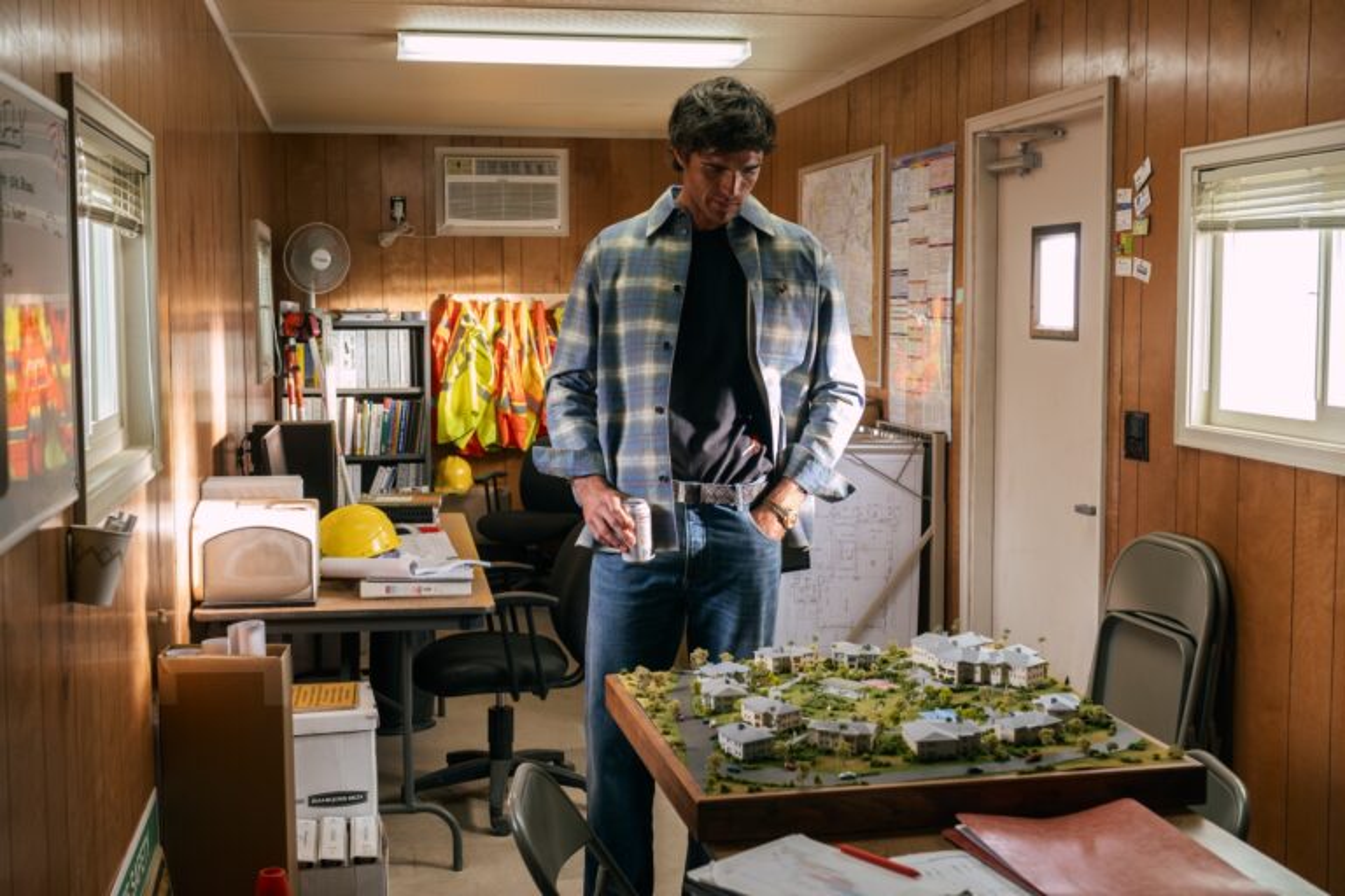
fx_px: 1532
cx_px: 672
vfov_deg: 32.6
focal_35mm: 41
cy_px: 448
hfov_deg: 47.4
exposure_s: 1/250
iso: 1000
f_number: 3.6
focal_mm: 27.4
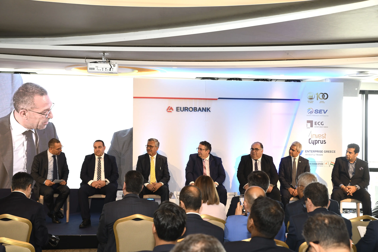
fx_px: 525
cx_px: 189
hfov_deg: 39.6
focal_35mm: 50
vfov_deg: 27.0
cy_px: 126
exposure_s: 1/100
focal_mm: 50
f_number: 5.6
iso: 1250
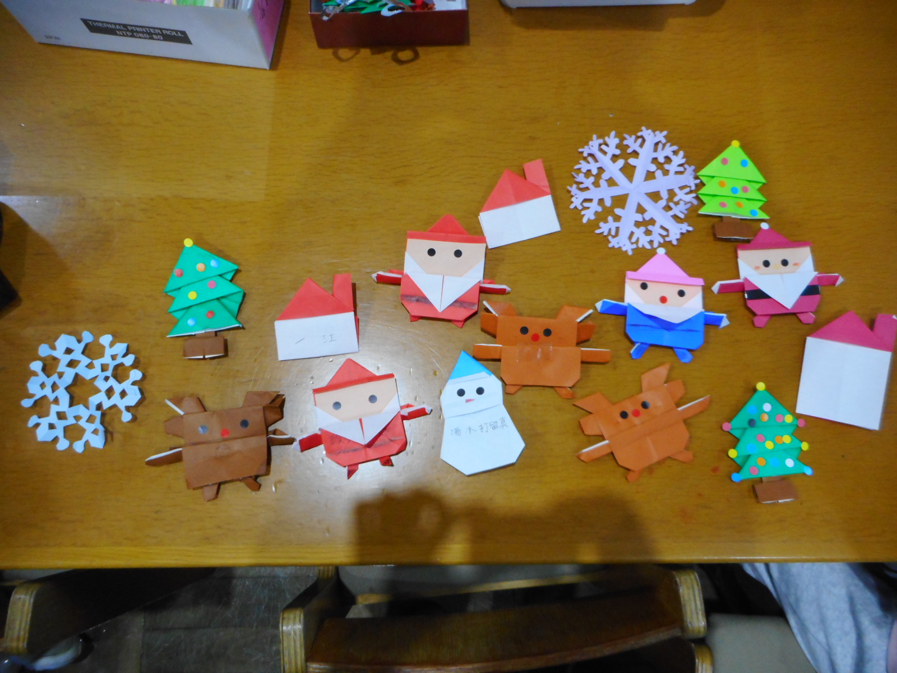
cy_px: 336
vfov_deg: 54.9
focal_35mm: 25
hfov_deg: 69.4
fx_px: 648
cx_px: 448
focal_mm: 4.5
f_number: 3.7
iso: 400
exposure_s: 1/30
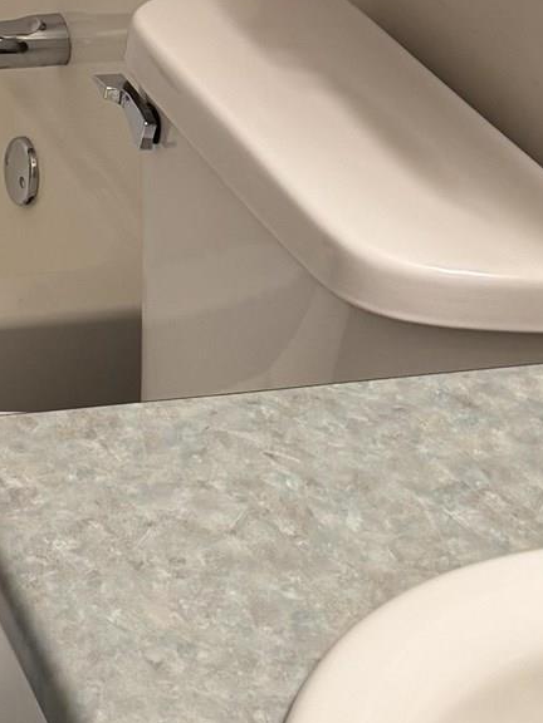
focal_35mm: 96
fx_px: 2008
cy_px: -213
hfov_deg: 13.4
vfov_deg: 19.0
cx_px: -507
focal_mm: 6.76
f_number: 1.78
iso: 160
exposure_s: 1/60
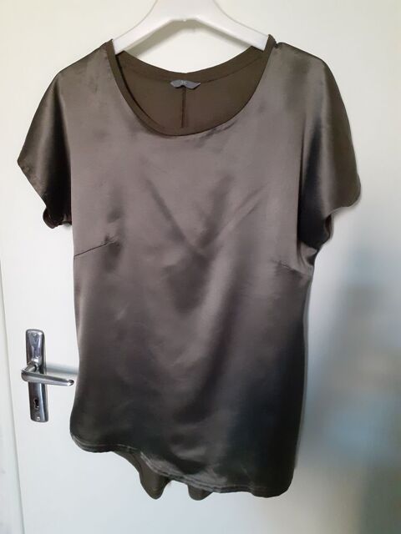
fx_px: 417
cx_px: 200
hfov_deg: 51.4
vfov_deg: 65.3
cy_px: 267
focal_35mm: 27
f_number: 1.9
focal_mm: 3.6
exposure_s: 1/25
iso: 640
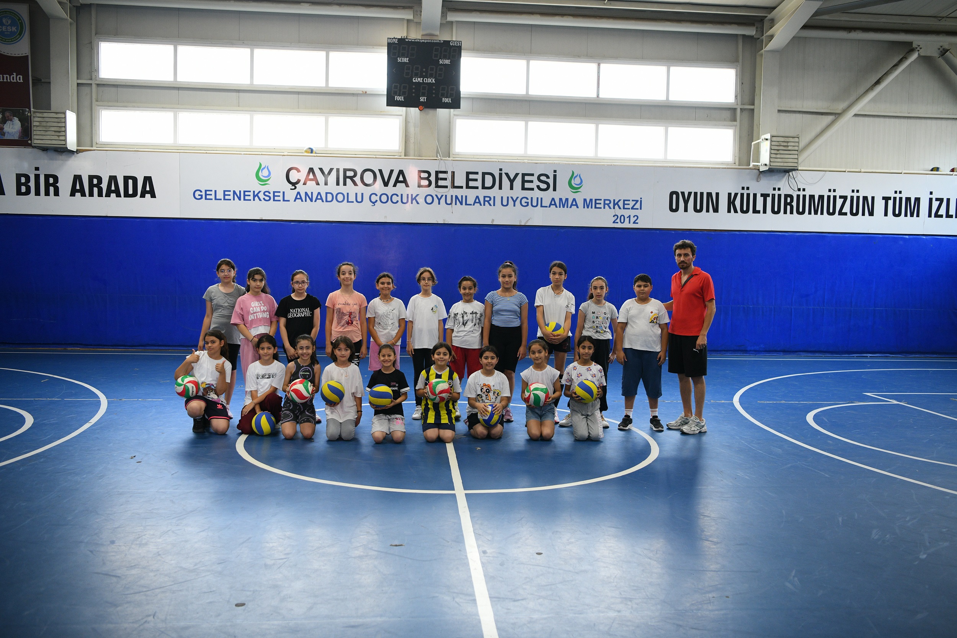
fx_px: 850
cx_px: 478
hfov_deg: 58.7
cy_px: 319
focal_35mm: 32
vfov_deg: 41.1
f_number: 3.2
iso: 1250
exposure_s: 1/250
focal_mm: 32
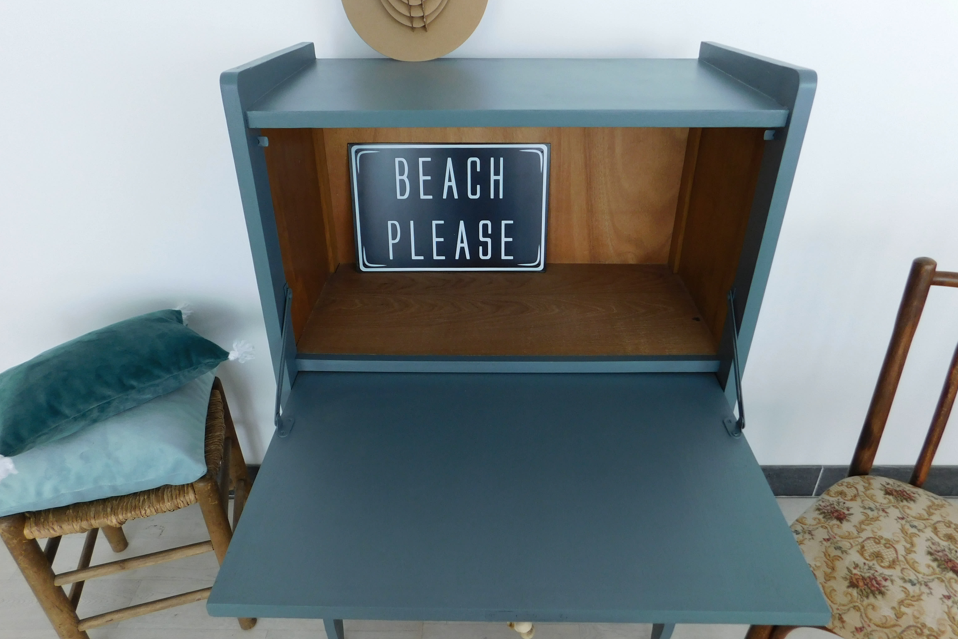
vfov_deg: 53.1
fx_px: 639
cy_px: 330
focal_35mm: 24
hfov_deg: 73.7
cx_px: 480
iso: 125
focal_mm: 4
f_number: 3
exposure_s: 1/25
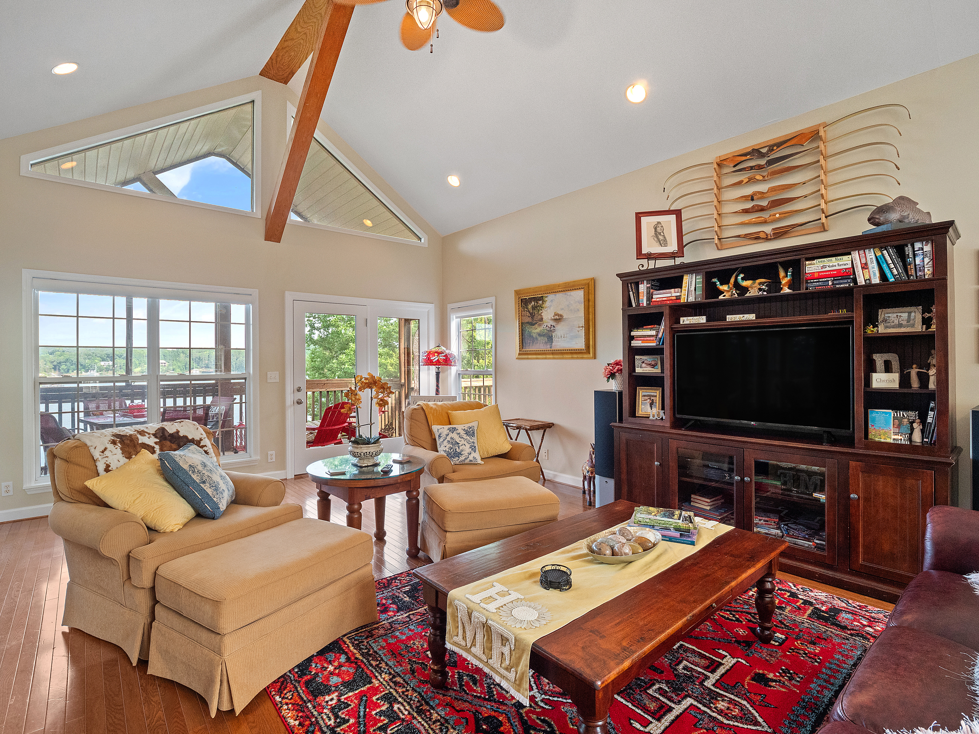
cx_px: 490
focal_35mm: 16
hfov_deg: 94.5
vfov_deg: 78.1
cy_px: 367
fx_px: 453
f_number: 5.6
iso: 800
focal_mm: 8
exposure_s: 1/25
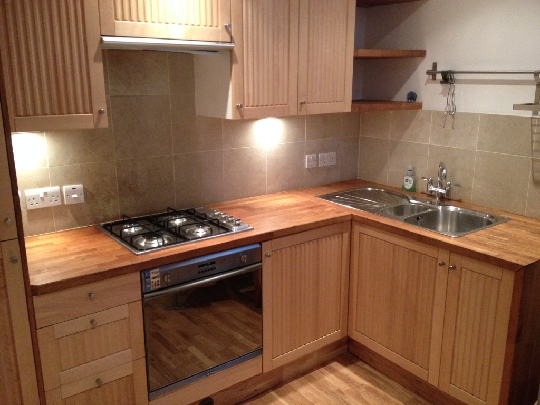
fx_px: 546
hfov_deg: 52.6
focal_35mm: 35
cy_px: 202
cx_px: 270
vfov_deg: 40.7
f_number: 2.4
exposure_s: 1/20
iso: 320
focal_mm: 4.28
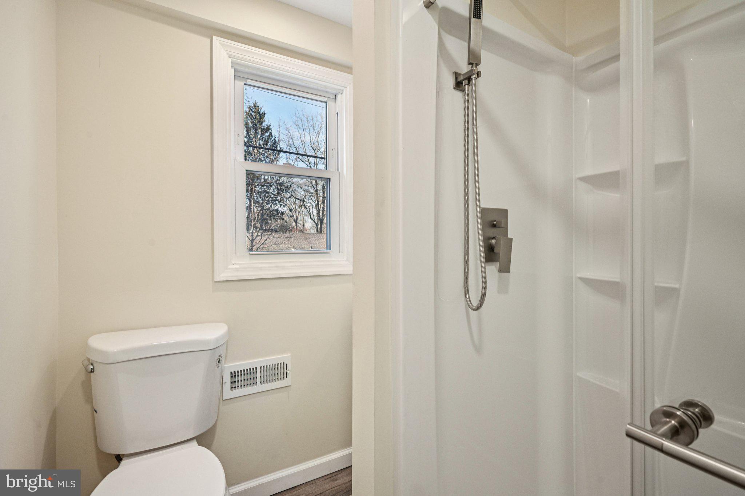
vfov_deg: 73.7
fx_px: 331
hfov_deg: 96.7
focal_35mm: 16
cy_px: 248
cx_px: 372
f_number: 8
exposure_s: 1/125
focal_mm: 16
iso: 800
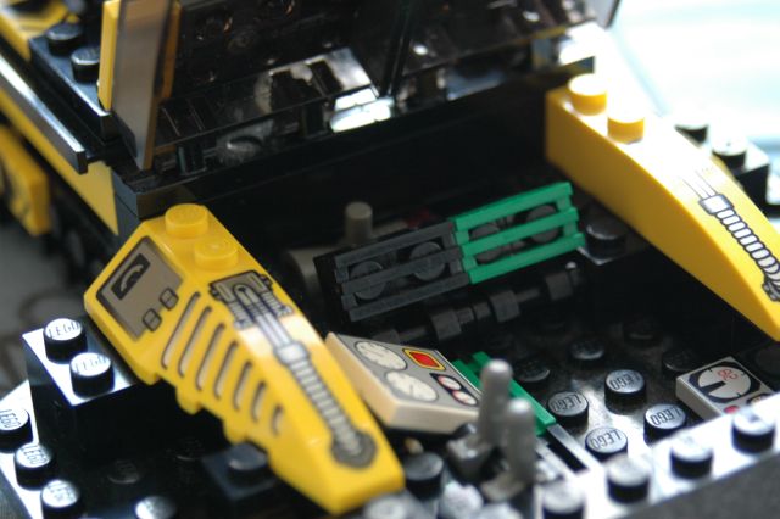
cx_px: 390
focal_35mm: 112
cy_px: 260
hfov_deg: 18.2
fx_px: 2436
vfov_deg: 12.2
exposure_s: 1/15
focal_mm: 75
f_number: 5.6
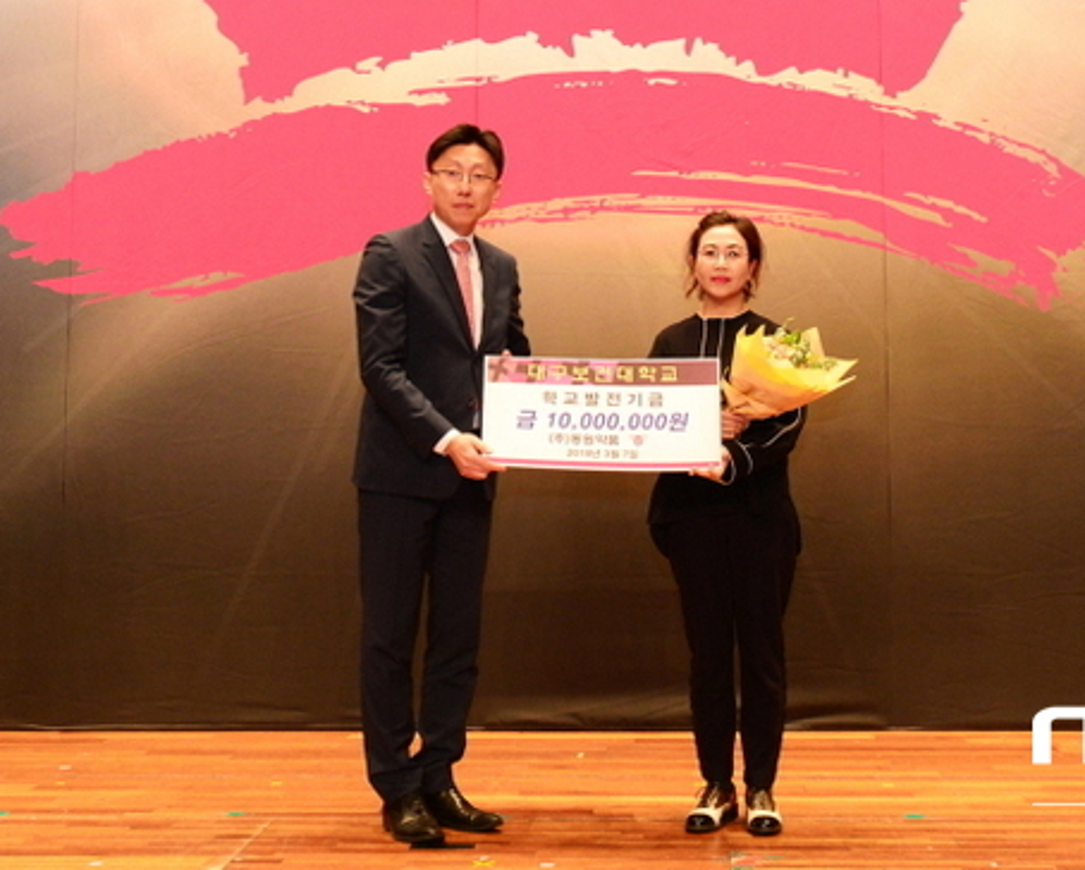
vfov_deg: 40.2
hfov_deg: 49.0
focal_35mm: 37
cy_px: 429
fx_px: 1189
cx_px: 602
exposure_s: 1/80
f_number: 5
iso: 2000
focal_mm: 32
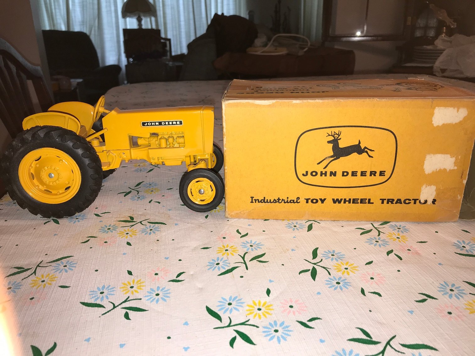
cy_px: 178
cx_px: 238
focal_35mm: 28
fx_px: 384
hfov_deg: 63.4
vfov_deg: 49.8
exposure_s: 1/96
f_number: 1.8
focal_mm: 3.99
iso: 20
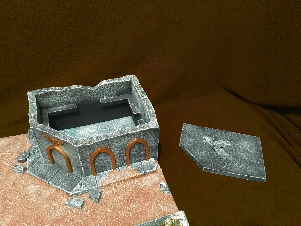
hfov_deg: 61.7
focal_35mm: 29
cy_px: 113
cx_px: 150
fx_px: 252
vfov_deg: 48.2
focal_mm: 4.15
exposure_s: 1/15
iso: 400
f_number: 2.2
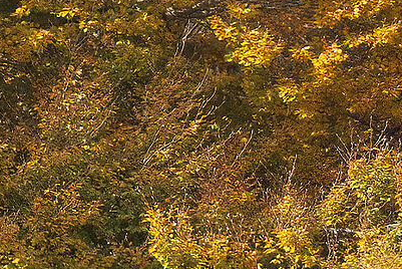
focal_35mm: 199
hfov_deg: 9.8
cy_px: -234
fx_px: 2224
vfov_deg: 6.7
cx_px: -319
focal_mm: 16
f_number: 3.7
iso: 200
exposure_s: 1/800
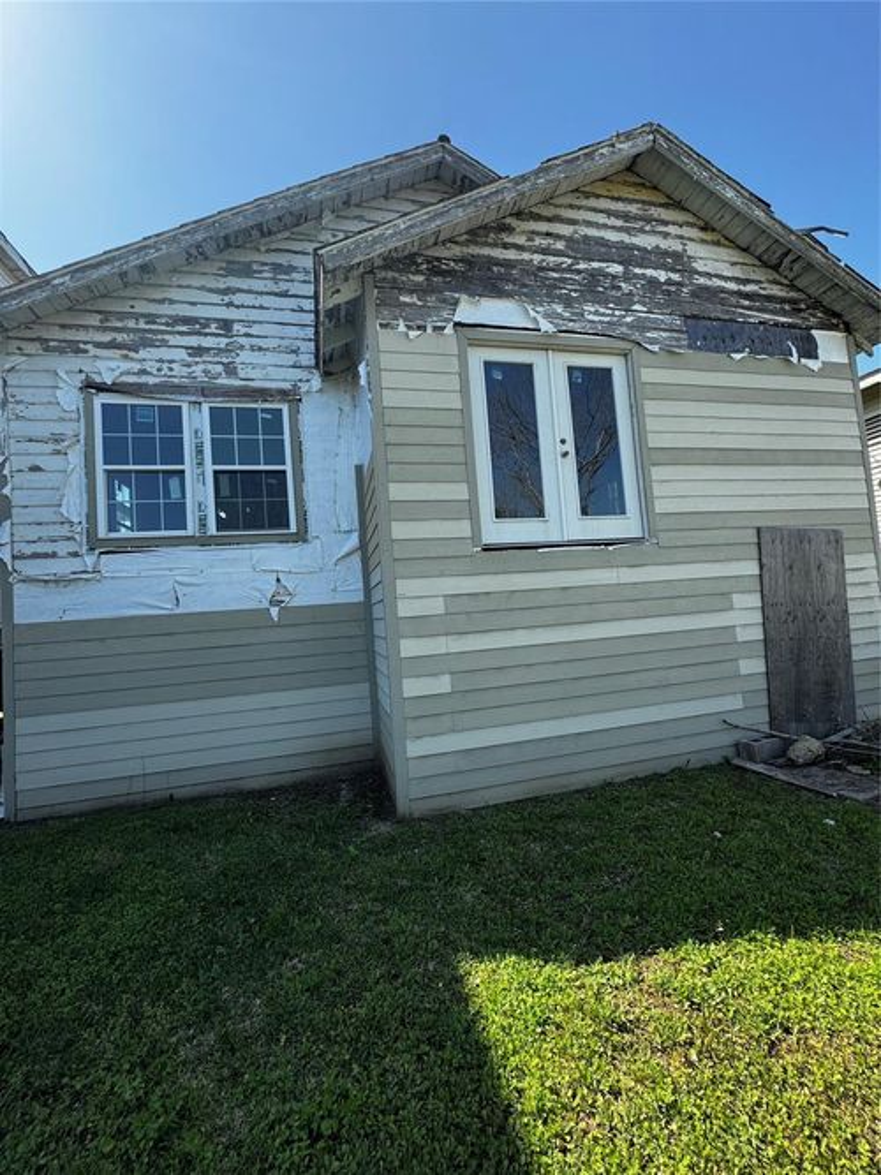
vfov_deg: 102.1
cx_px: 440
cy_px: 588
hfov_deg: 85.7
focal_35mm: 14
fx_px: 475
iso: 40
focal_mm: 2.22
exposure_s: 1/741
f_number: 2.2
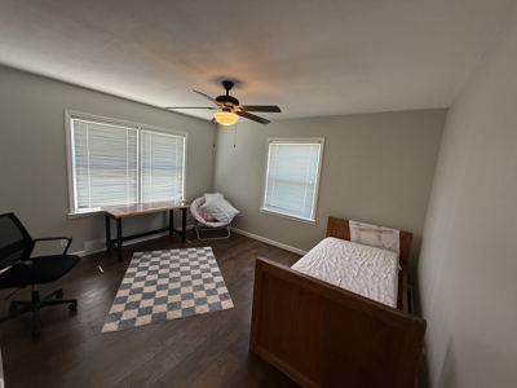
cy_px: 194
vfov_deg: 85.7
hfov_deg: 102.1
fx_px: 209
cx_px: 258
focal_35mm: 14
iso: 250
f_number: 2.2
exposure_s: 1/120
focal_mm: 2.22
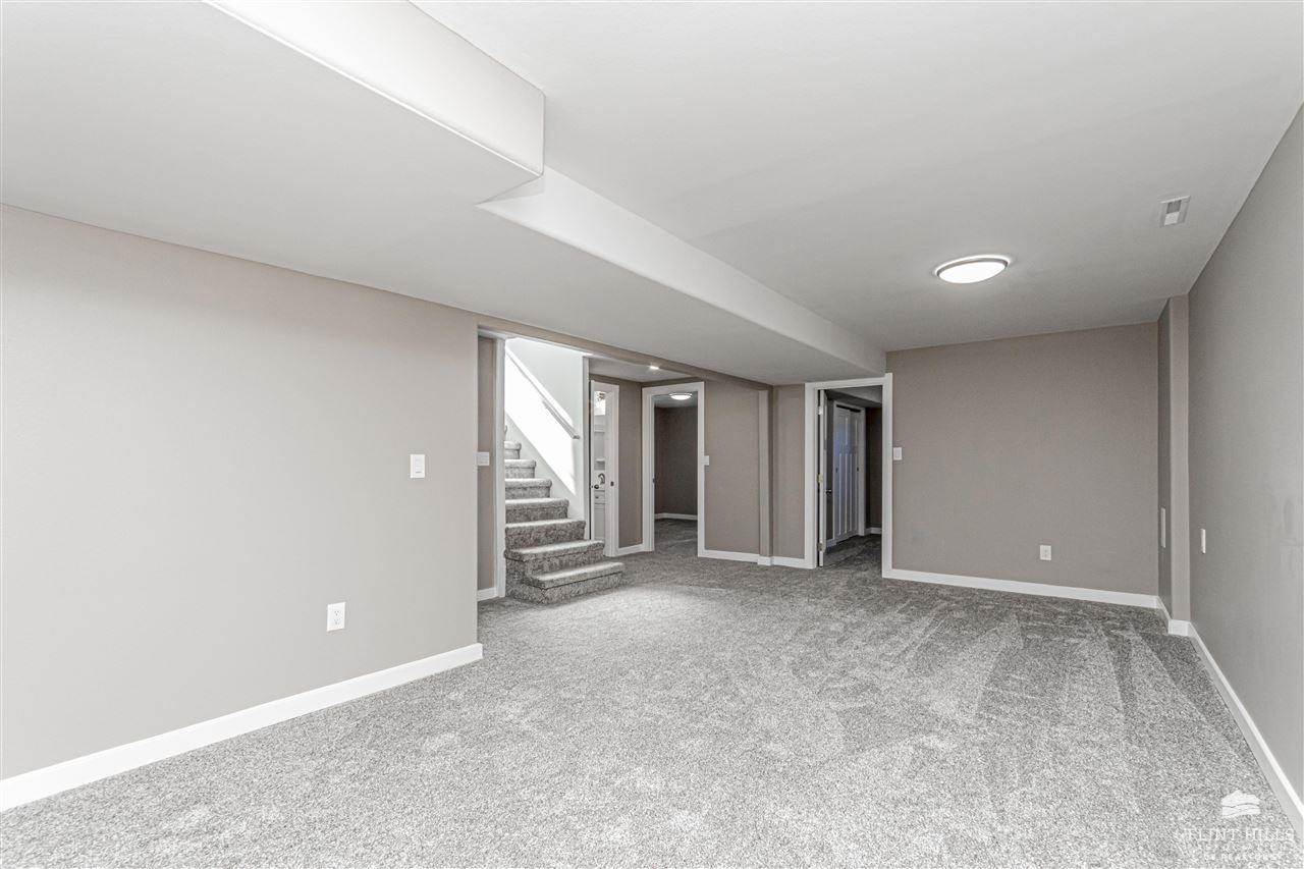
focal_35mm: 15
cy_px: 434
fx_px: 543
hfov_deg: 100.4
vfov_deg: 77.3
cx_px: 652
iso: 1000
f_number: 10
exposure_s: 1/60
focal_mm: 10
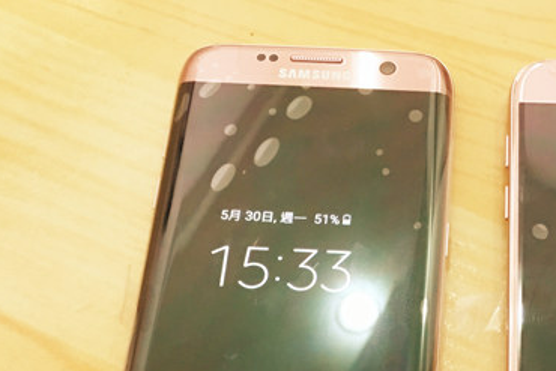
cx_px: 446
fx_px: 881
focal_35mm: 57
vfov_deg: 22.7
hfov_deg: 34.0
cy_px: 382
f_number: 2.2
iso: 100
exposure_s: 1/10
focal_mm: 4.15
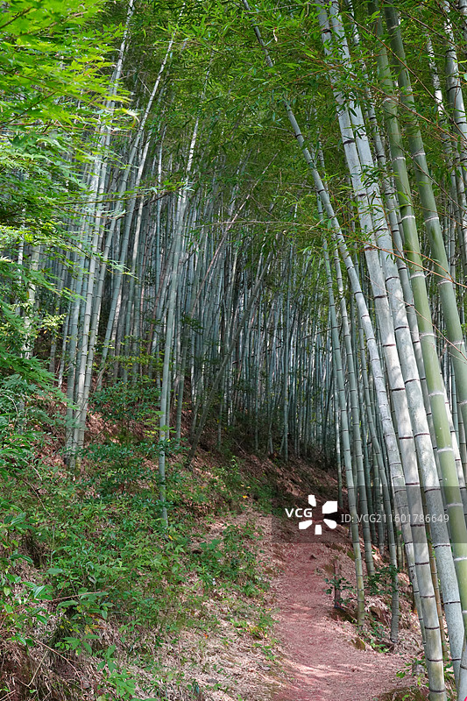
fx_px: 876
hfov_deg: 29.9
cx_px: 234
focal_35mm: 45
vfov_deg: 43.6
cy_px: 350
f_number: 9
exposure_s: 1/400
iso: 5000
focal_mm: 45
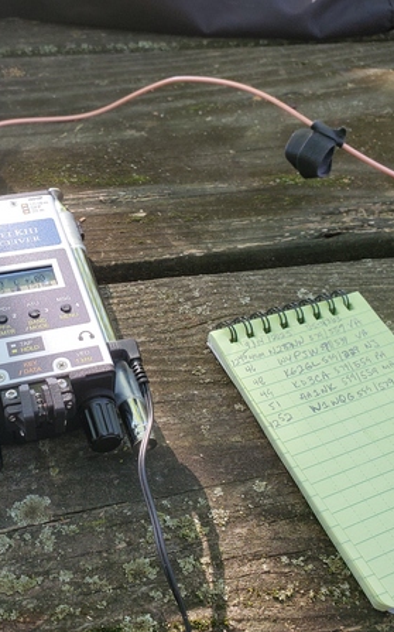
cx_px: 123
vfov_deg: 52.8
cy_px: 315
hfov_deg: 34.0
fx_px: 636
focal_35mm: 37
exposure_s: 1/120
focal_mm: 4.3
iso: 125
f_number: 2.4
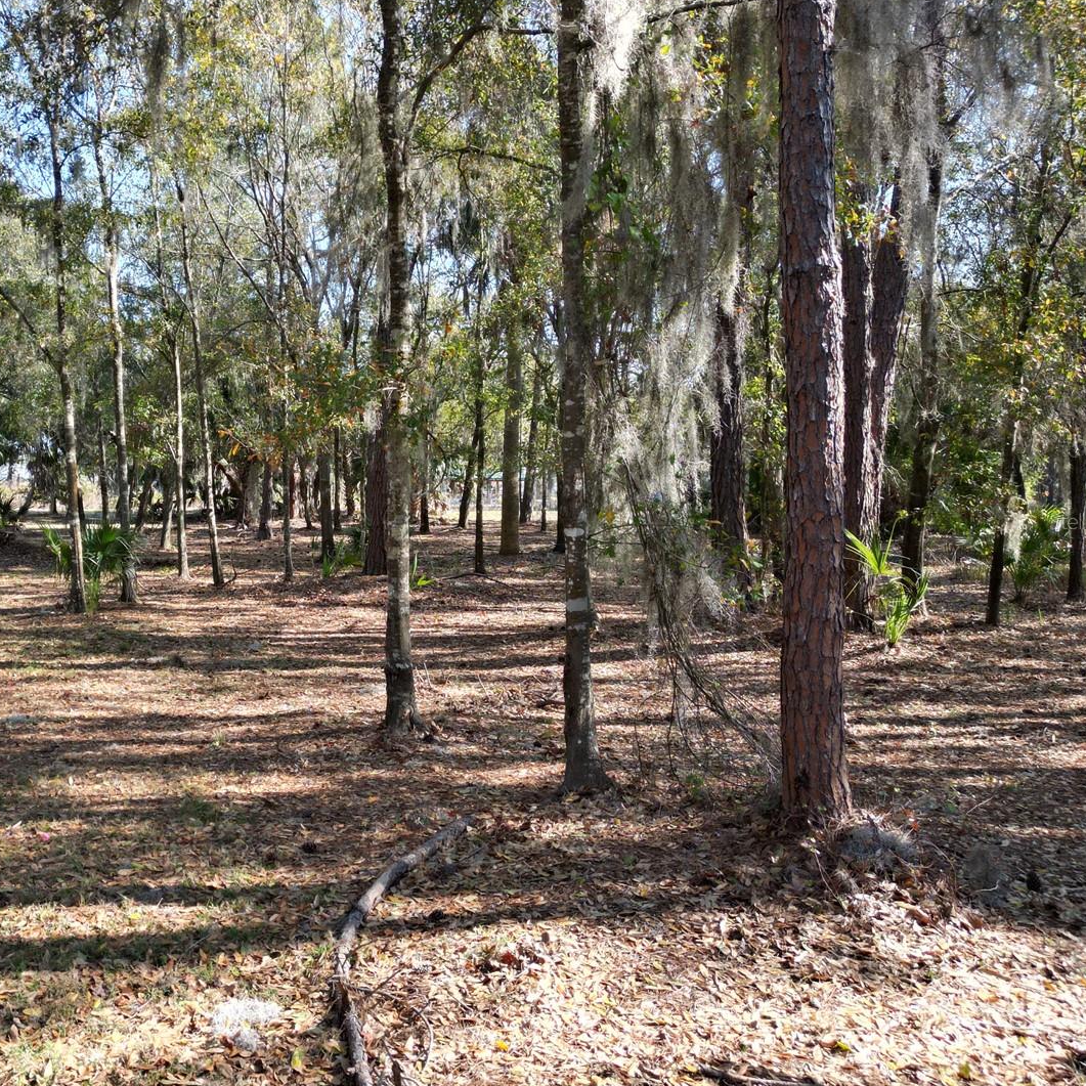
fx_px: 1136
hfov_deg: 49.8
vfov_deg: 51.1
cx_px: 328
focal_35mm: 32
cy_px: 521
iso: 120
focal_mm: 6.72
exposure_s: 1/15
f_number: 1.7
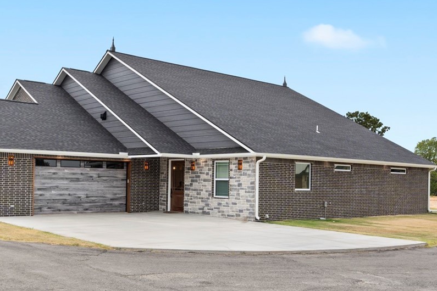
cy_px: 173
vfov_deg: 32.5
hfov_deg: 46.2
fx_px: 498
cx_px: 128
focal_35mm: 41
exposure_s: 1/100
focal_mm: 16
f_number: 9
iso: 250
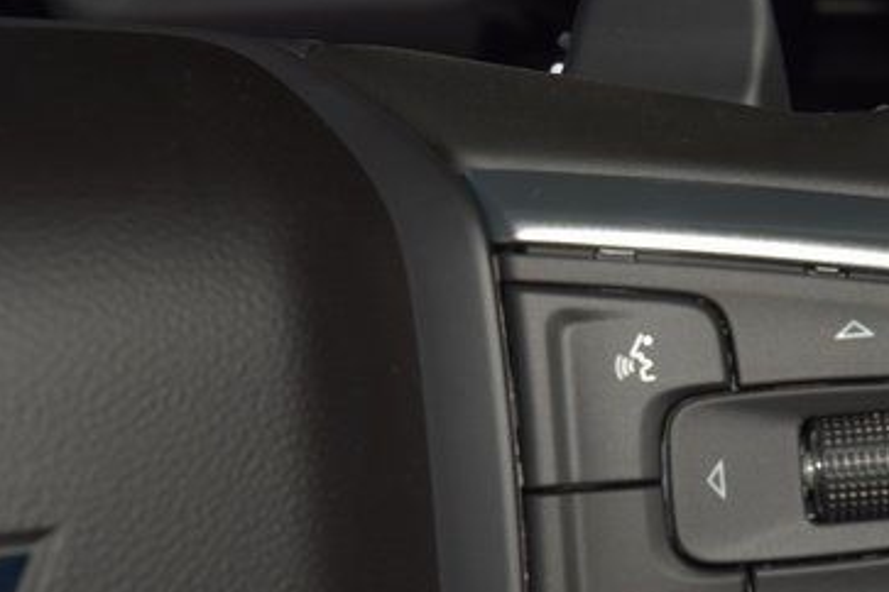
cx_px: 661
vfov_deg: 7.4
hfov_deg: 11.1
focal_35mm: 185
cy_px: 273
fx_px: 4568
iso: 100
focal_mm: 70
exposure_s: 1/125
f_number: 8
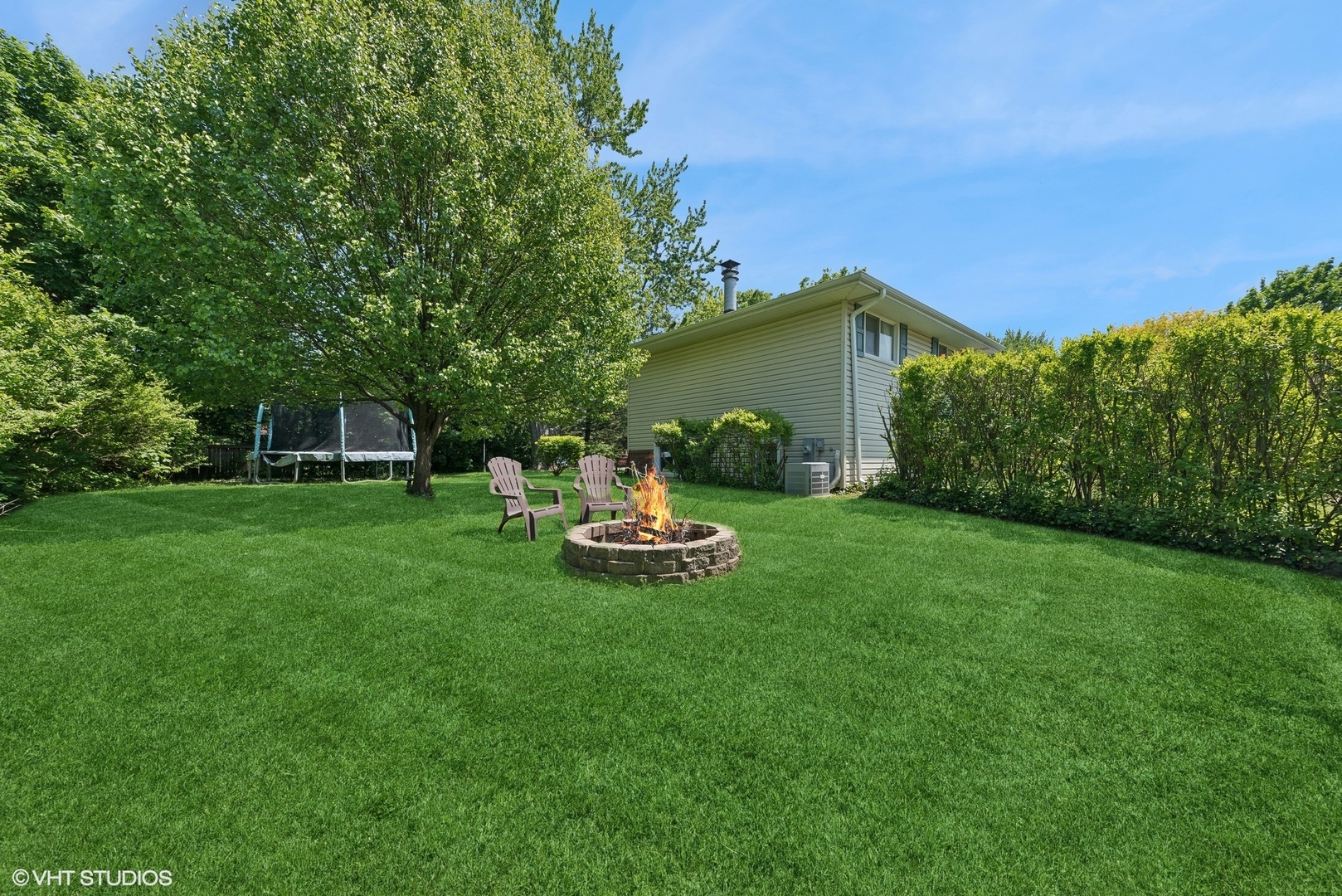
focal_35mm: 12
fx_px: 447
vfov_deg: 90.1
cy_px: 448
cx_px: 671
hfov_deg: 112.6
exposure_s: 1/160
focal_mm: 12
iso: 200
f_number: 9
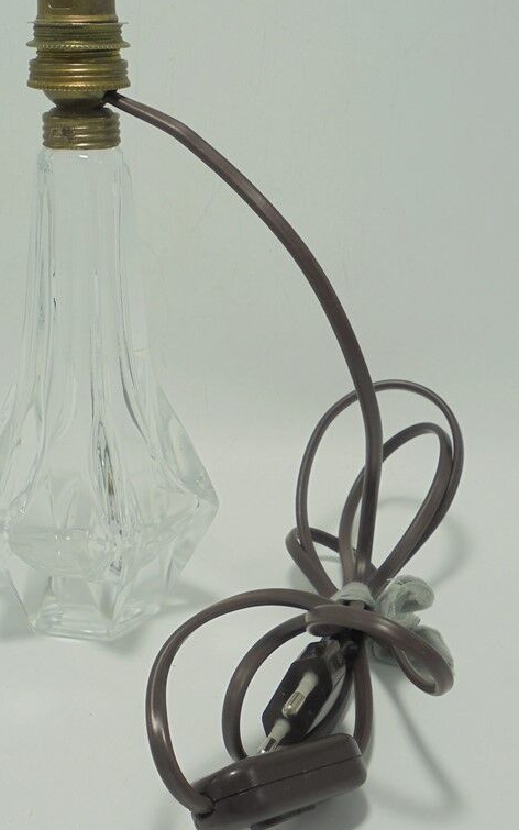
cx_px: 214
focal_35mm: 48
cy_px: 403
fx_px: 1086
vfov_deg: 41.8
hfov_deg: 26.8
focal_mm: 6.9
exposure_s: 1/80
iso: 100
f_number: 4.2
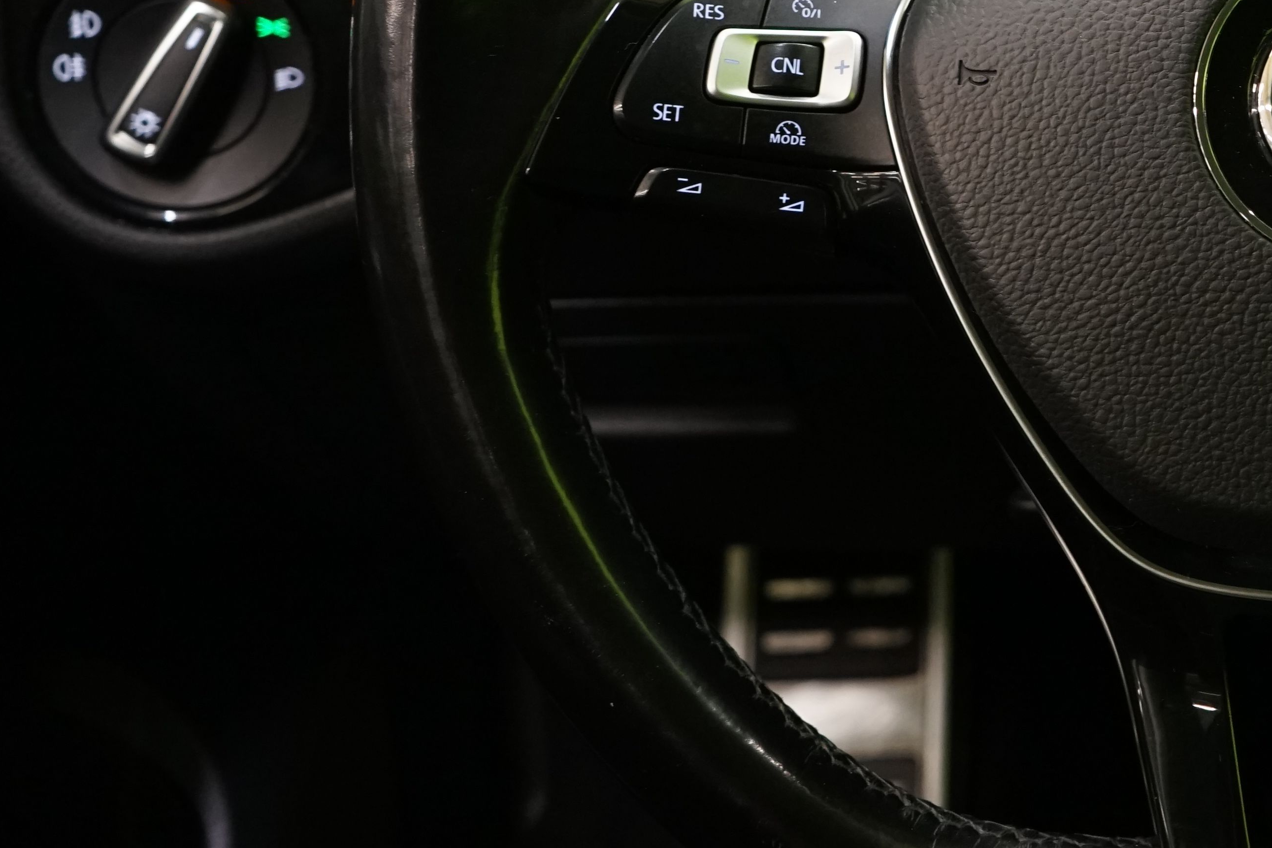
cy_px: 139
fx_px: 2544
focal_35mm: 72
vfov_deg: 18.7
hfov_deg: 26.1
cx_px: 1369
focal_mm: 31
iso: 2000
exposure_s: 1/20
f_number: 5.6
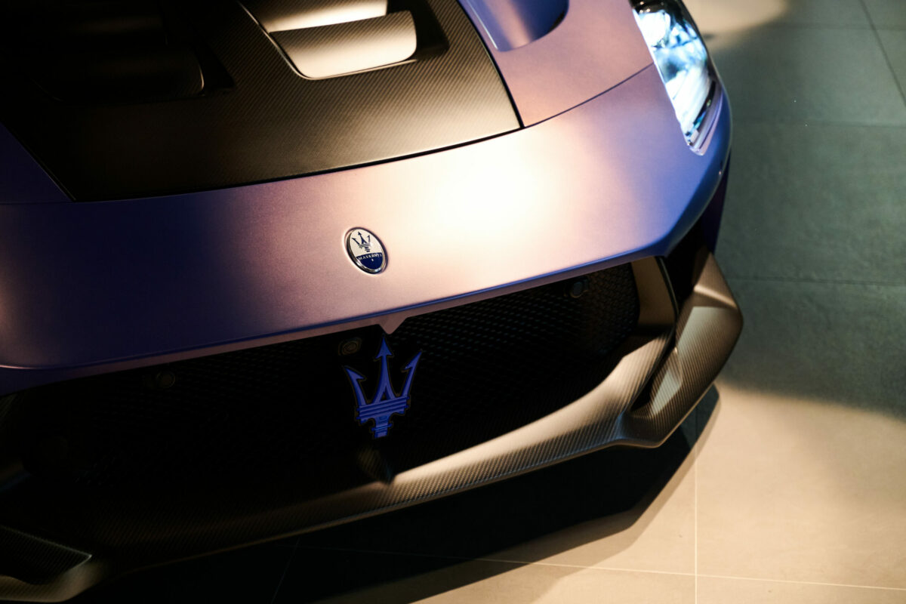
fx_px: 1585
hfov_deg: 31.9
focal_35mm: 63
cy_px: 302
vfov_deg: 21.6
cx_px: 453
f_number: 3.5
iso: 2500
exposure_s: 1/1250
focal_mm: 63
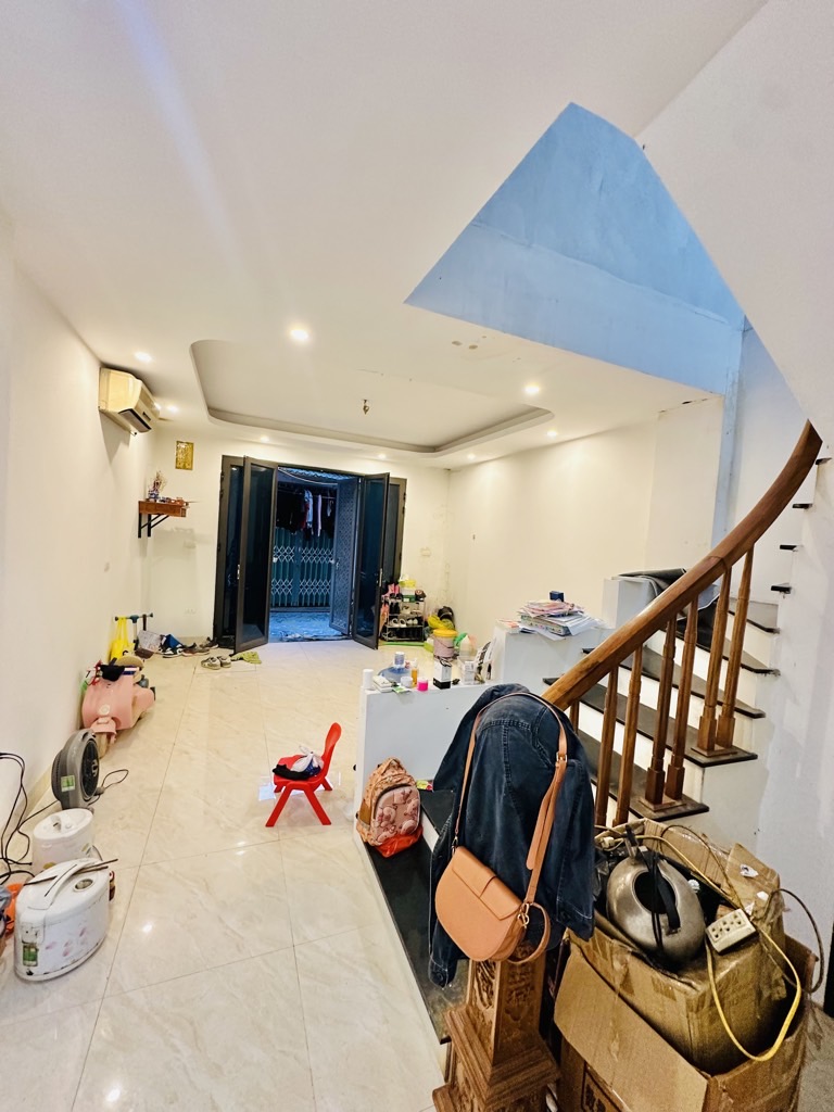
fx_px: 450
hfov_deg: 85.7
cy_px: 556
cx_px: 417
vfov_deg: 102.1
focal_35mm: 14
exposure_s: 1/50
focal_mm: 2.22
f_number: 2.2
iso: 250
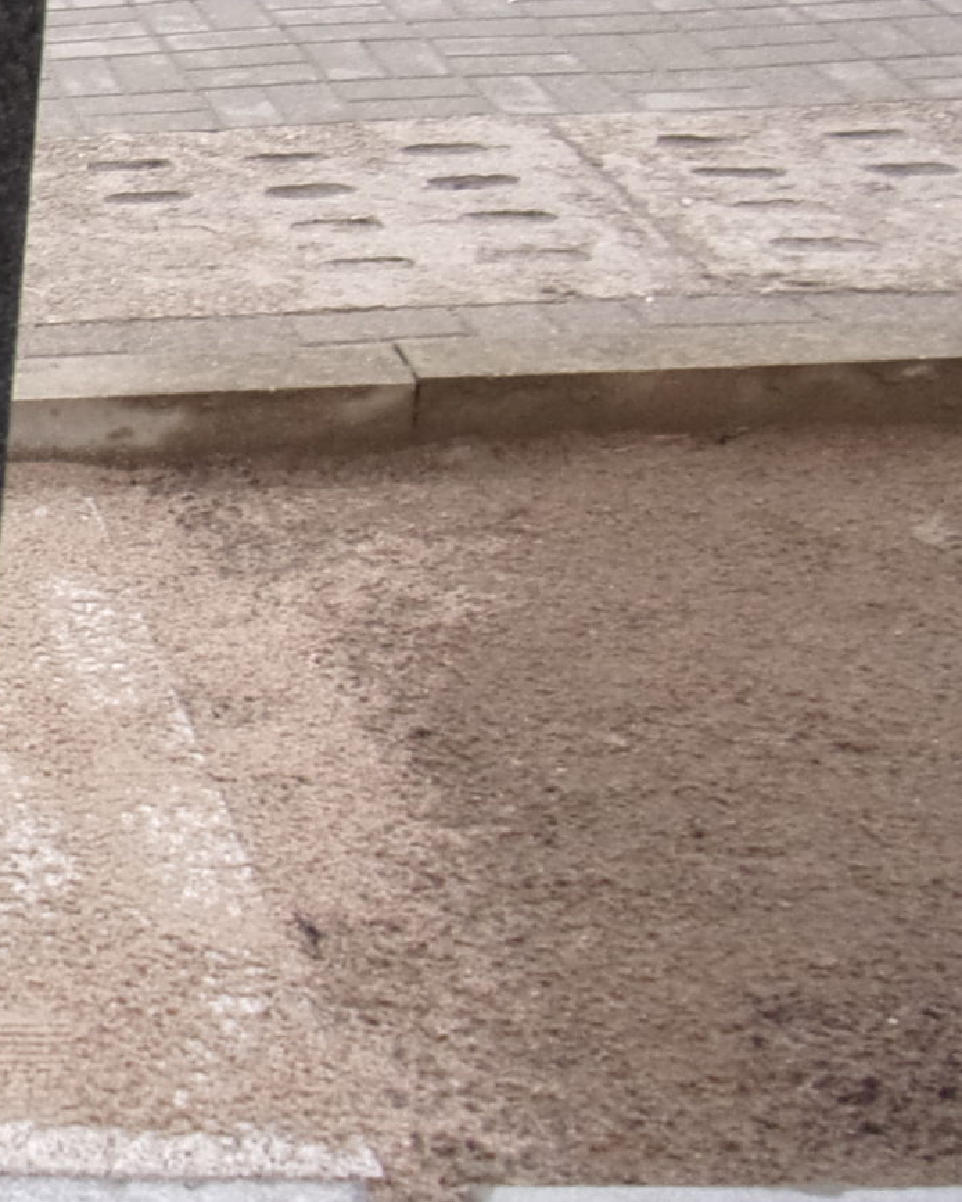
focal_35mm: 70
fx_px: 2490
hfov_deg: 18.5
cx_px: -613
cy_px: 449
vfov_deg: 27.0
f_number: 3.3
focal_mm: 4.3
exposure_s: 1/125
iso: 80
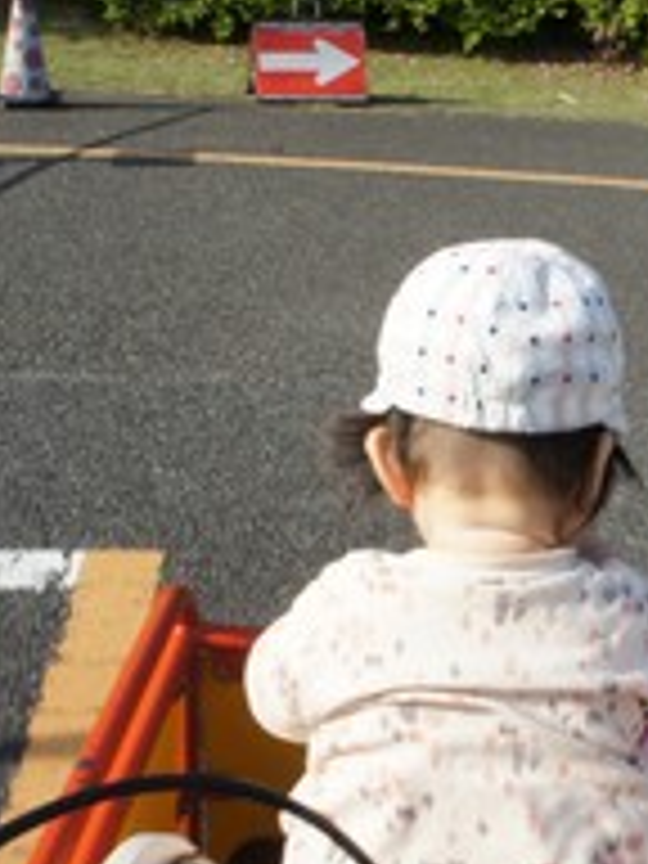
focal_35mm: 54
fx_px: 1348
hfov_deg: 26.4
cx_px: 536
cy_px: 477
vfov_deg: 35.5
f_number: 22
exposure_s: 1/30
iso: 200
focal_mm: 18
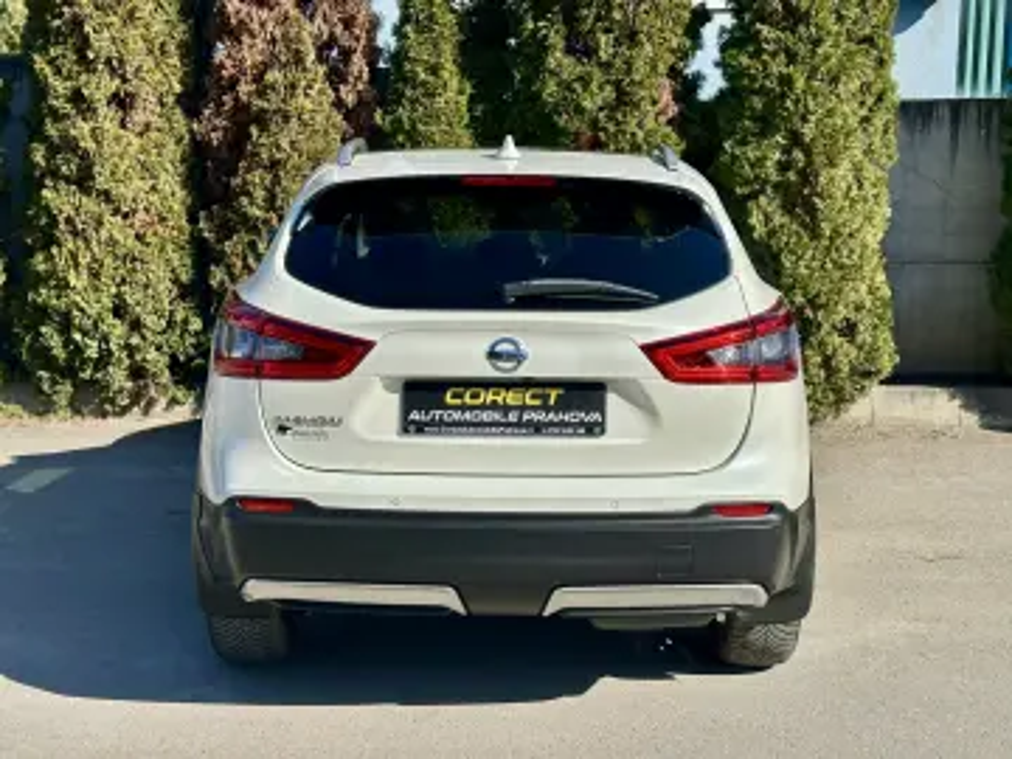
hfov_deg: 39.7
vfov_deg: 30.3
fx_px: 1403
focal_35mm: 48
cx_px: 506
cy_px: 380
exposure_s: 1/5000
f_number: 1.78
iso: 64
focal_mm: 6.86
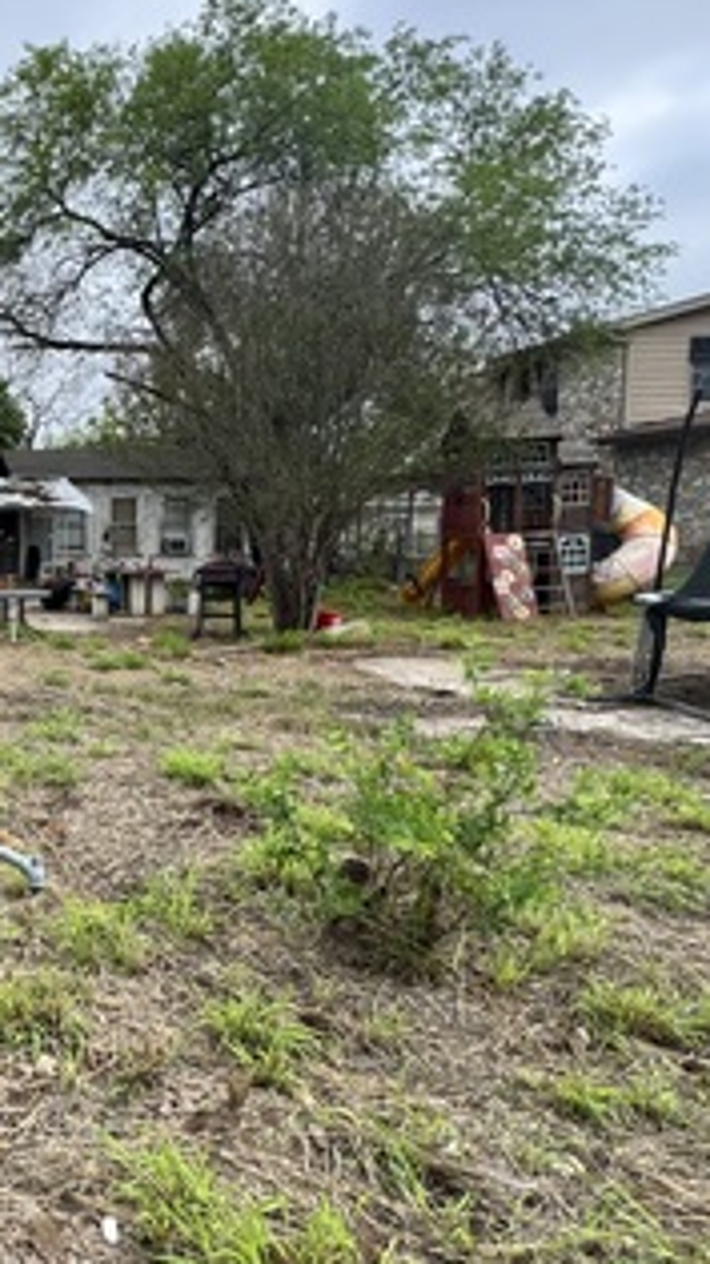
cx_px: -185
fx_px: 1038
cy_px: 614
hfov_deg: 30.7
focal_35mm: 31
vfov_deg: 62.6
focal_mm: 2.22
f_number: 2.2
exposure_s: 1/403
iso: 40
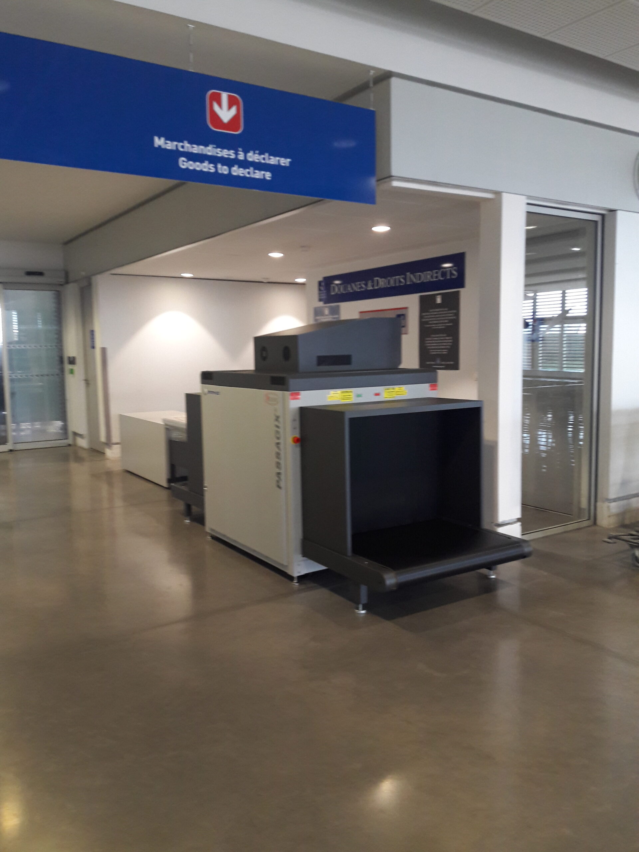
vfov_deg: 63.4
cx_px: 320
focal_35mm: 28
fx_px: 689
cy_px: 426
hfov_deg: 49.7
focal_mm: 3.7
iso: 125
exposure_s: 1/33
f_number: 1.9
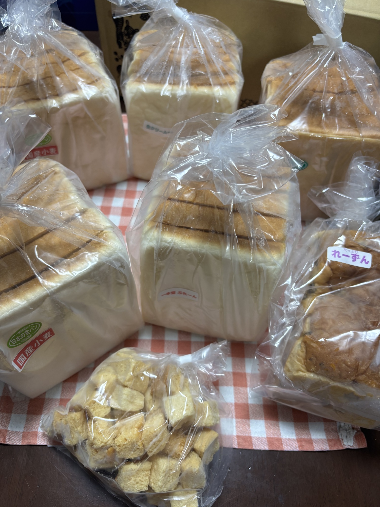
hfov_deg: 53.1
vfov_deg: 67.3
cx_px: 190
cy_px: 254
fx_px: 381
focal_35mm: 26
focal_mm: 5.96
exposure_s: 1/100
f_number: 1.6
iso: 125
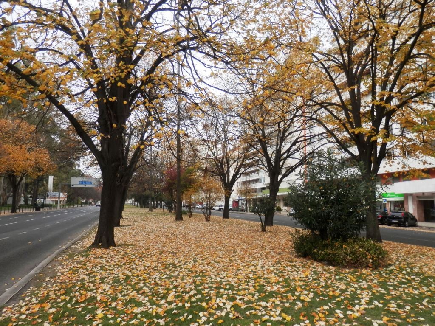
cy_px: 163
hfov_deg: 69.4
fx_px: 314
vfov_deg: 54.9
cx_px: 218
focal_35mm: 25
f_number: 3
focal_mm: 4.5
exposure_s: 1/250
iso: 80
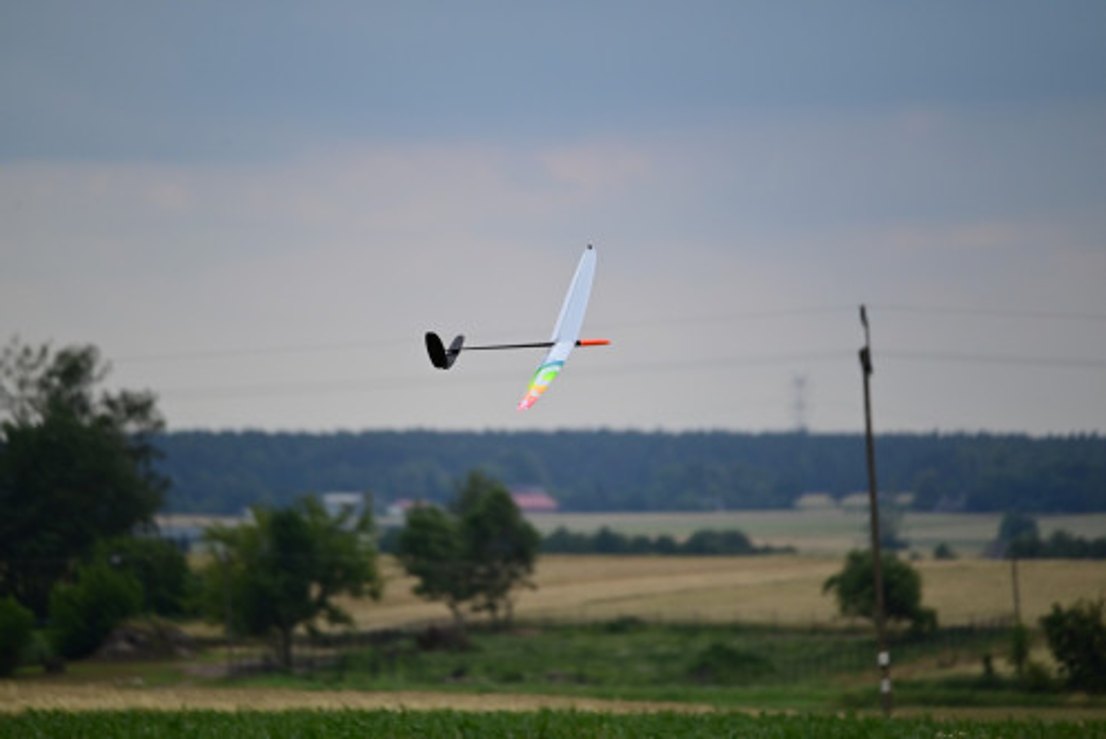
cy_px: 370
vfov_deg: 3.4
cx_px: 553
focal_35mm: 400
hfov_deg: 5.2
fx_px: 12296
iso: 1000
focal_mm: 400
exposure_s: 1/4000
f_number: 6.3
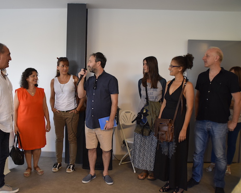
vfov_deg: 47.1
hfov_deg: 56.9
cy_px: 97
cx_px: 101
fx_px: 221
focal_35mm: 31
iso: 800
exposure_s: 1/60
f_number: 3.5
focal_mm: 18
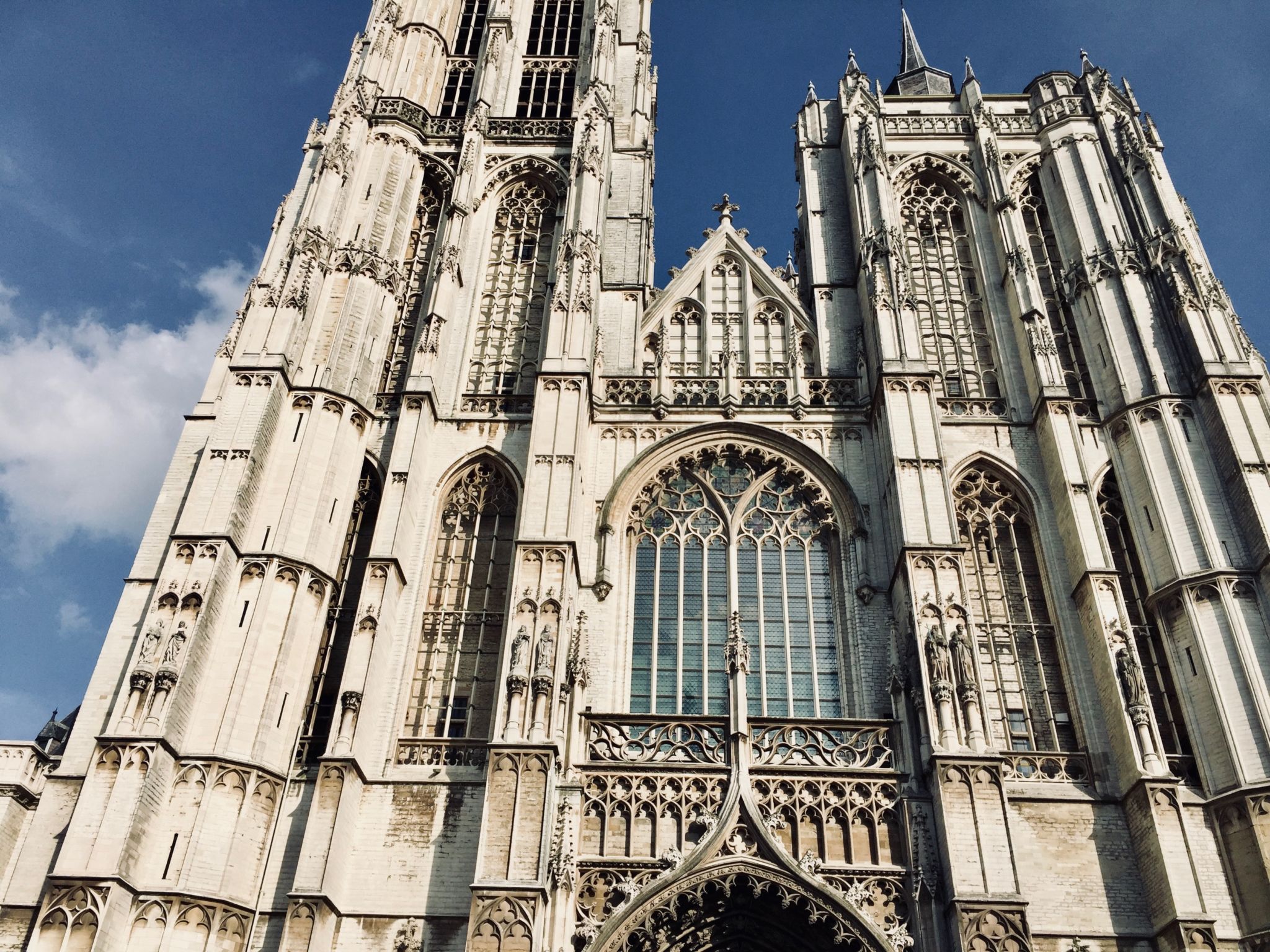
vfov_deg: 48.2
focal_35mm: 29
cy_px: 476
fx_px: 1064
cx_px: 635
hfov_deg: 61.7
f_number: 2.2
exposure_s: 1/2639
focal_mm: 4.15
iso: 32
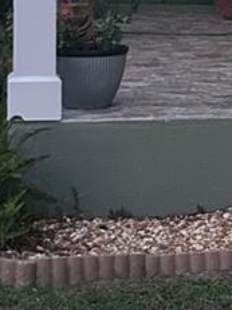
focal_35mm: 135
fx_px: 1207
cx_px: 447
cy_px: 42
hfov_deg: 10.2
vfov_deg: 14.5
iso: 640
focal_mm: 5.7
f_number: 1.5
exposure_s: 1/30
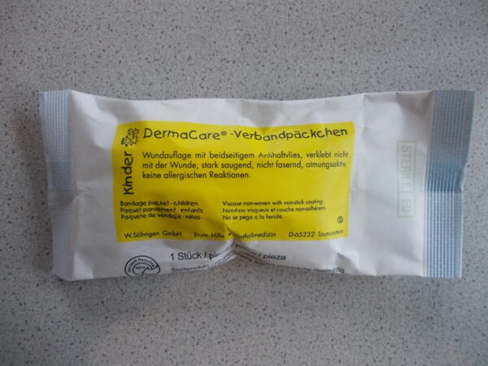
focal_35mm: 28
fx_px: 395
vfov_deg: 49.7
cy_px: 183
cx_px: 244
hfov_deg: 63.4
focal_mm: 4
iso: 80
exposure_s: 1/25
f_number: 2.7
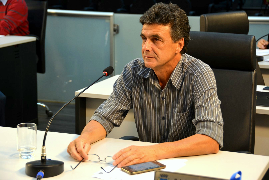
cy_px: 90
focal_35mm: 90
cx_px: 134
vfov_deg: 15.2
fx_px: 673
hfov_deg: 22.6
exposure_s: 1/60
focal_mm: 60
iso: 450
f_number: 4.8
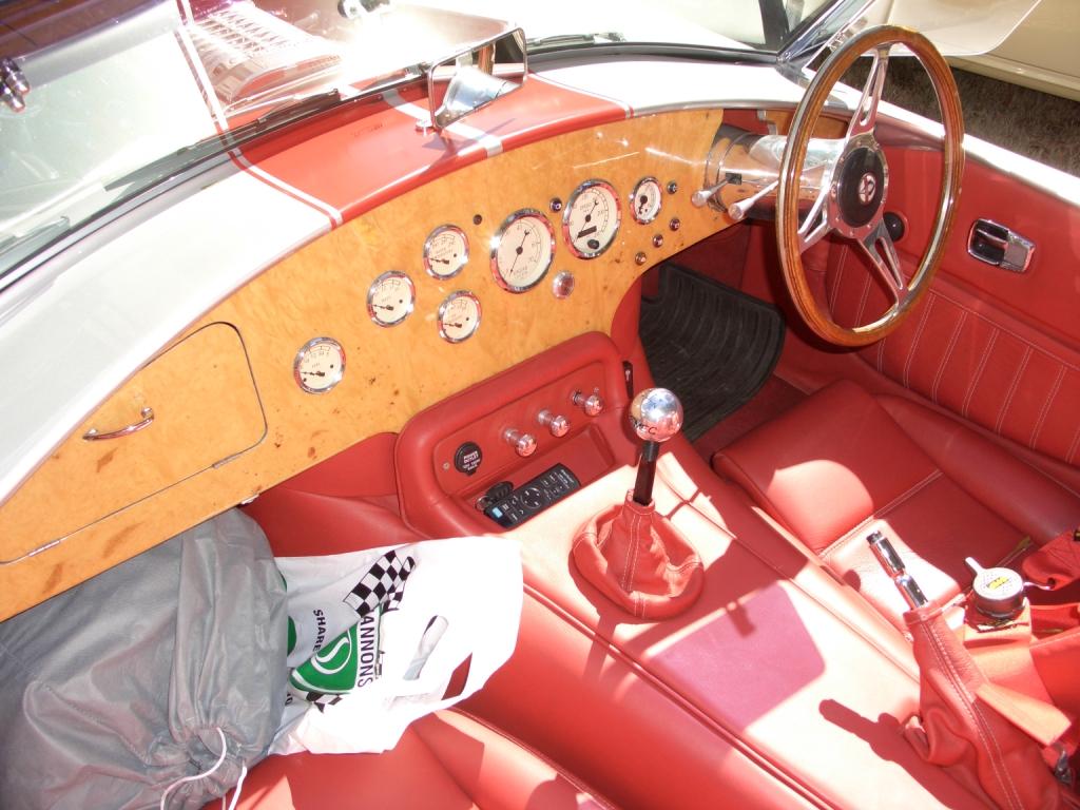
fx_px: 1030
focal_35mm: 33
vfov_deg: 42.9
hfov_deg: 55.4
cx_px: 540
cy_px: 405
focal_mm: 7.1
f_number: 4
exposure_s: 1/400
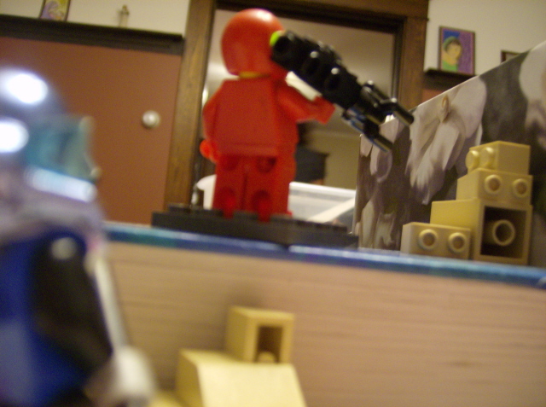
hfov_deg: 51.5
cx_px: 273
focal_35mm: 36
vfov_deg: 39.5
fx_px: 567
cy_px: 204
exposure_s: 1/4.13
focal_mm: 6
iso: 200
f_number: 2.8
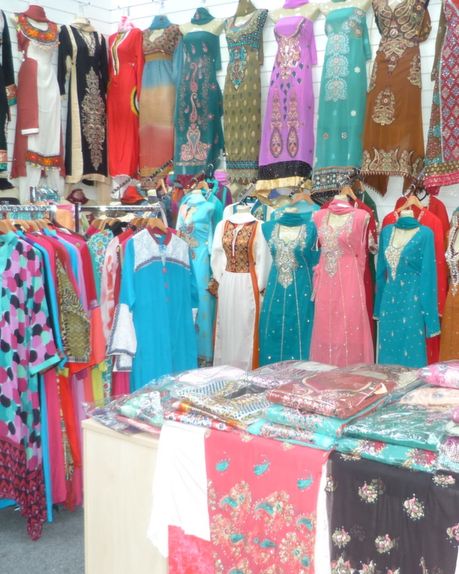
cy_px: 264
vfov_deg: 44.8
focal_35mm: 41
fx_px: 697
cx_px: 332
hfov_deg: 35.8
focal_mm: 4.5
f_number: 2.8
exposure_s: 1/60
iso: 125
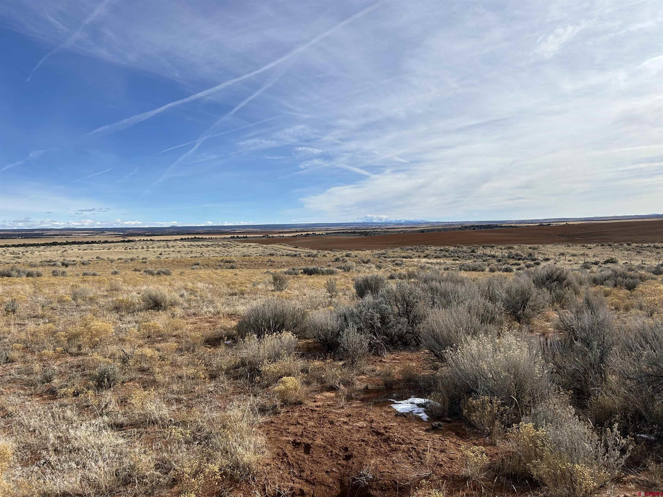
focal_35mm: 26
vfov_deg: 53.1
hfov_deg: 67.3
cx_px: 332
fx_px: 498
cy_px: 248
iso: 50
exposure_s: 1/6579
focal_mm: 5.7
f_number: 1.5
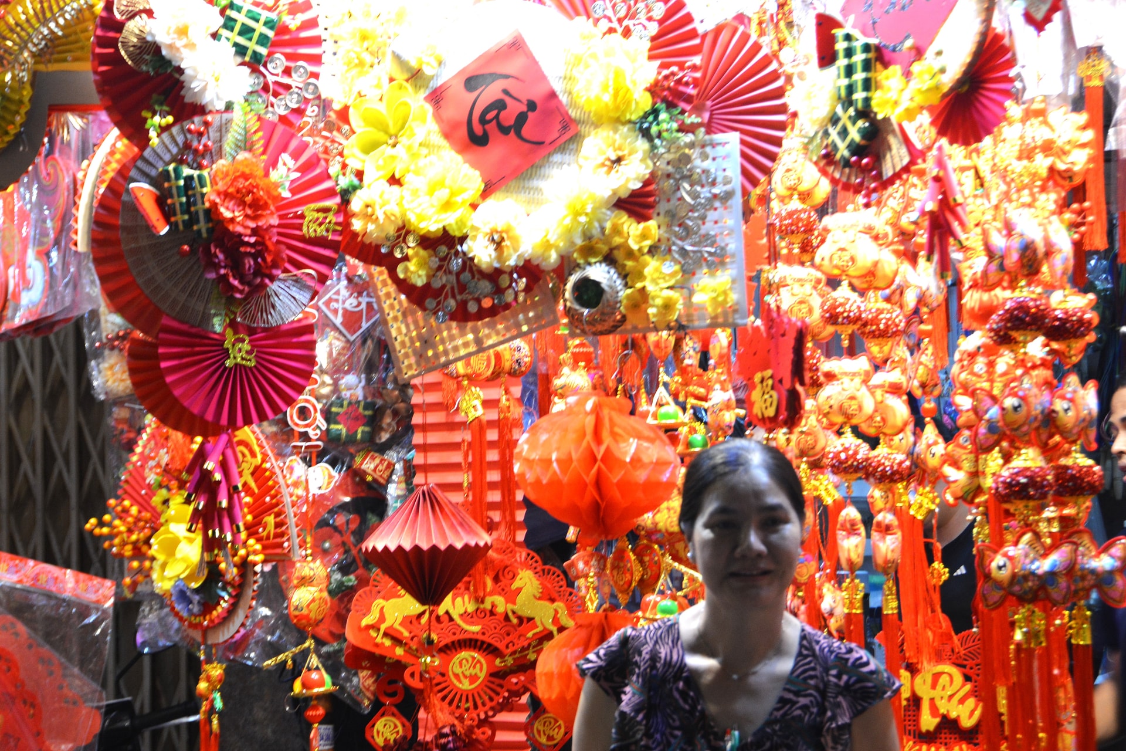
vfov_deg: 13.0
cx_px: 563
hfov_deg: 19.5
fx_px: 3284
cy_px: 376
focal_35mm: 105
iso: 1600
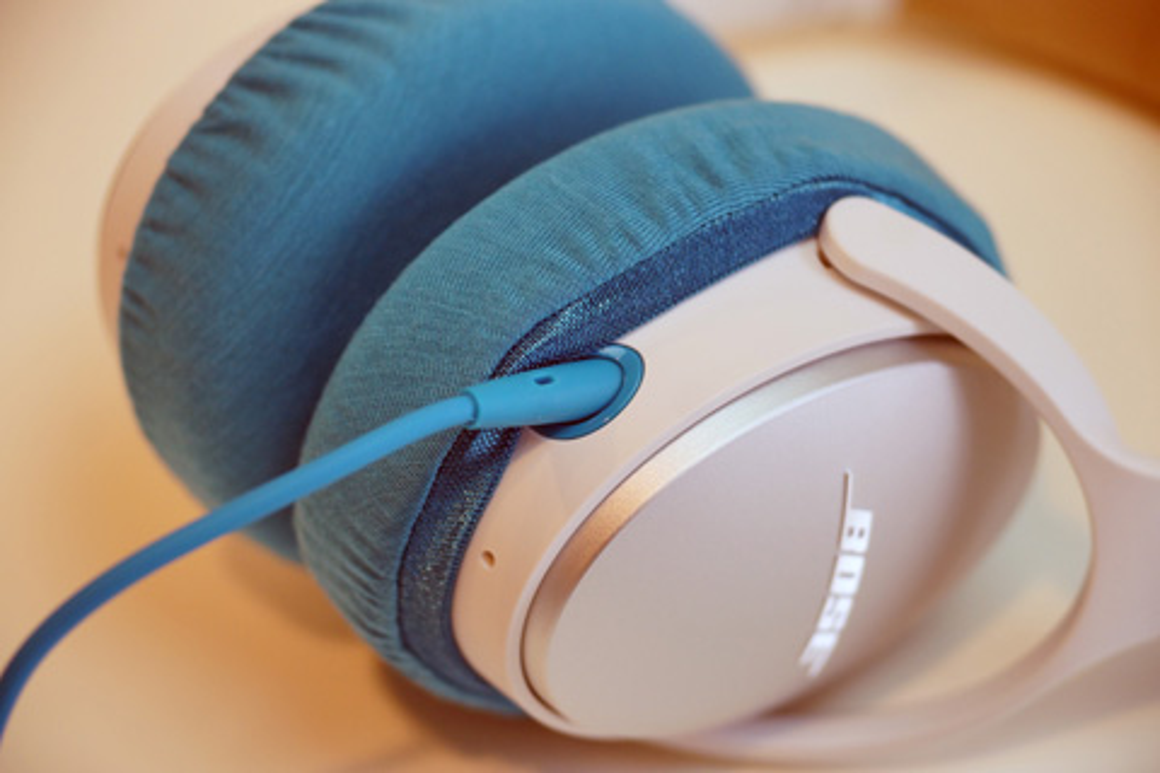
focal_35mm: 120
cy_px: 386
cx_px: 580
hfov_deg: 17.1
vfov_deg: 11.4
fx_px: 3866
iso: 400
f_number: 4.5
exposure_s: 1/125
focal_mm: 80
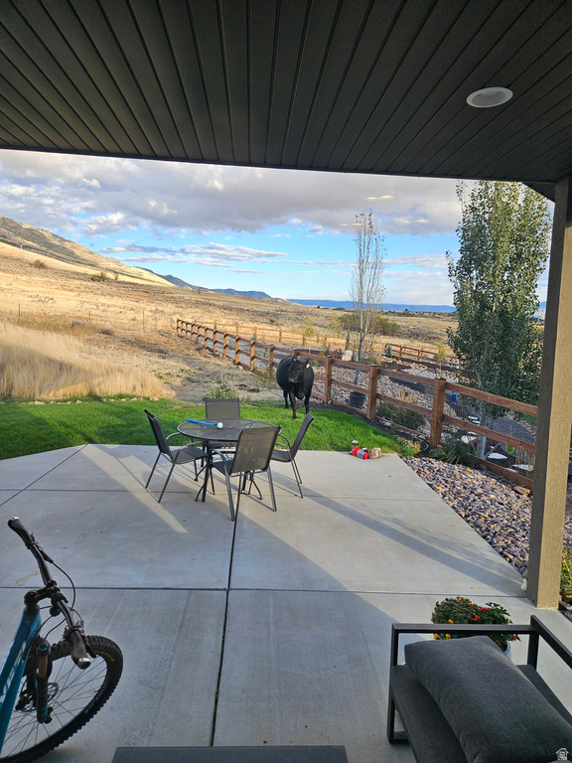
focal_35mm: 23
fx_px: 507
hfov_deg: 58.9
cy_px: 382
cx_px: 286
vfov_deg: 73.9
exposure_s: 1/310
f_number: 1.8
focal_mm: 5.4
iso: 25
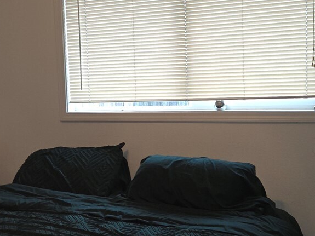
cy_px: 130
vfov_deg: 22.9
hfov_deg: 30.3
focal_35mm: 64
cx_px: 150
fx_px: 582
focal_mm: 5.4
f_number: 1.8
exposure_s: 1/60
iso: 400
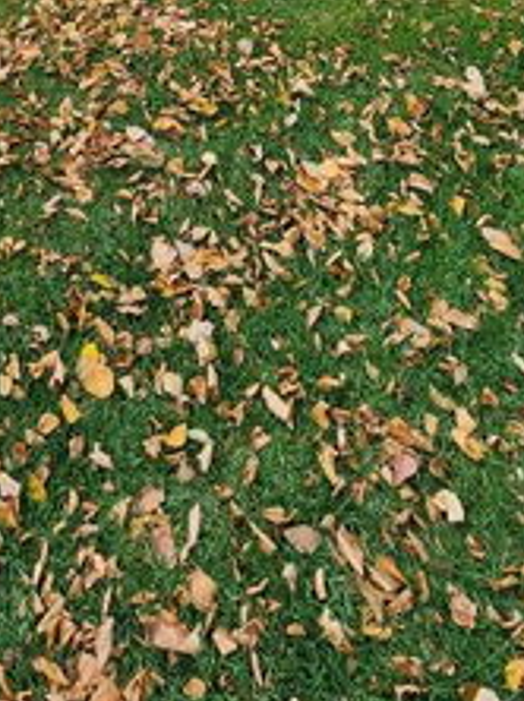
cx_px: 126
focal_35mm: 40
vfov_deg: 34.6
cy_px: -189
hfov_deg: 35.1
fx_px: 809
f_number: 2.2
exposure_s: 1/732
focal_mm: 2.2
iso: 50
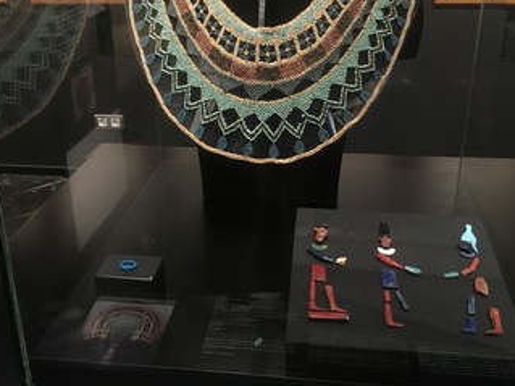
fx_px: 595
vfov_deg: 35.8
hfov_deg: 46.8
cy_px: 152
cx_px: 245
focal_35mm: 40
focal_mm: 4.15
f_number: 2.2
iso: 200
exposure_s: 1/17
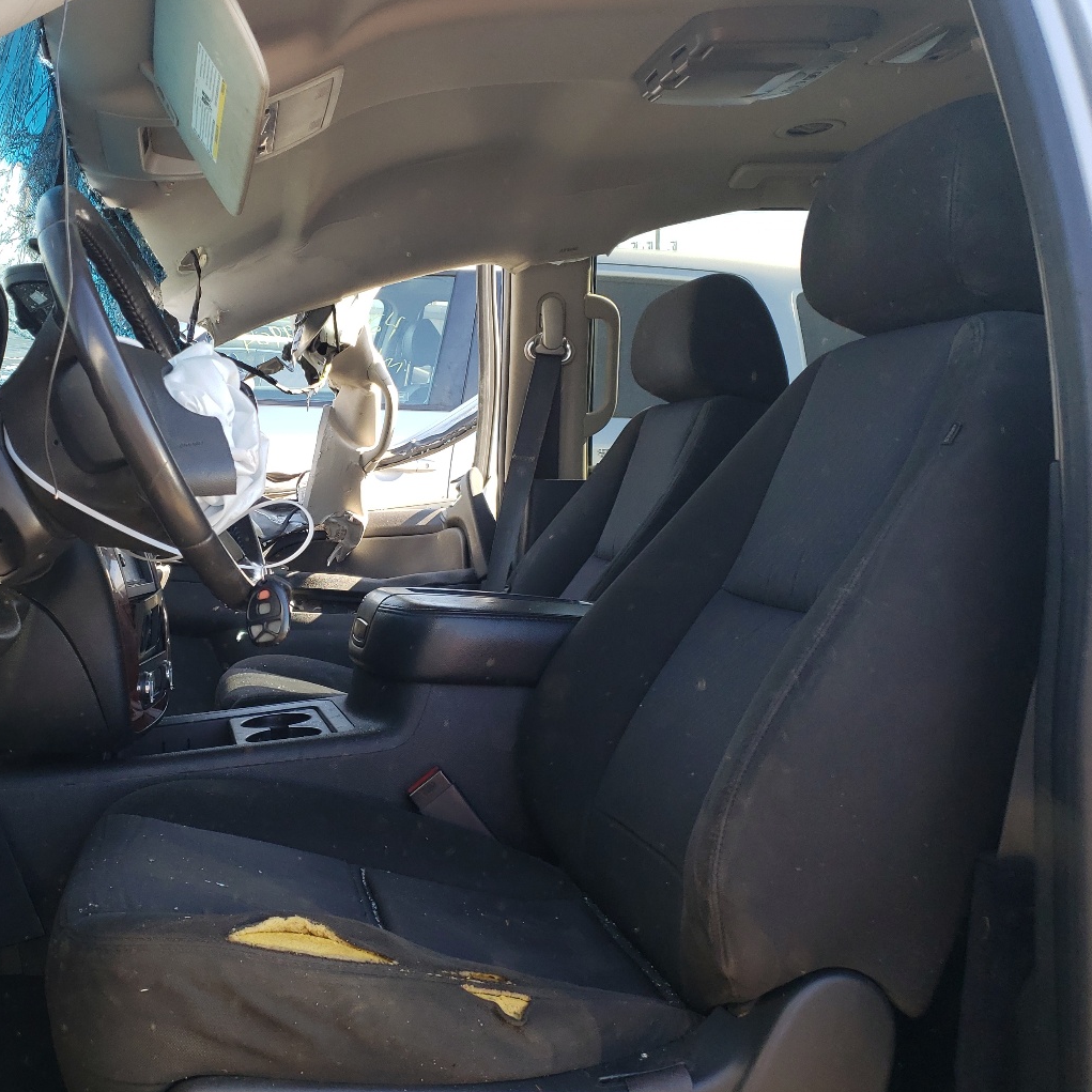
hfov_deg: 44.8
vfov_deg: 46.0
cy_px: 565
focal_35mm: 36
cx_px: 296
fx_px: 1285
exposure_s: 1/250
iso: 50
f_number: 1.5
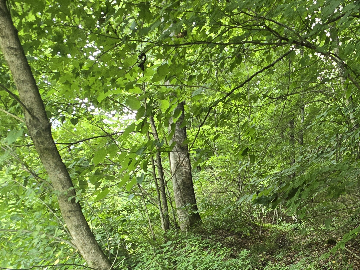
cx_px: 336
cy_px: 262
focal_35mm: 29
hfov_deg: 52.6
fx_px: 302
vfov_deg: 42.5
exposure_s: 1/60
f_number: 2.2
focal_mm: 2.2
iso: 80
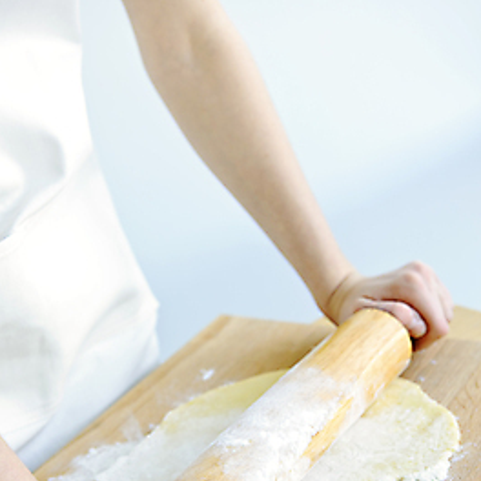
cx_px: 241
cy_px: 359
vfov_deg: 23.7
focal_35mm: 72
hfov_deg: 24.0
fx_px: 1132
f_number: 5
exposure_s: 1/30
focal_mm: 56
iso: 200
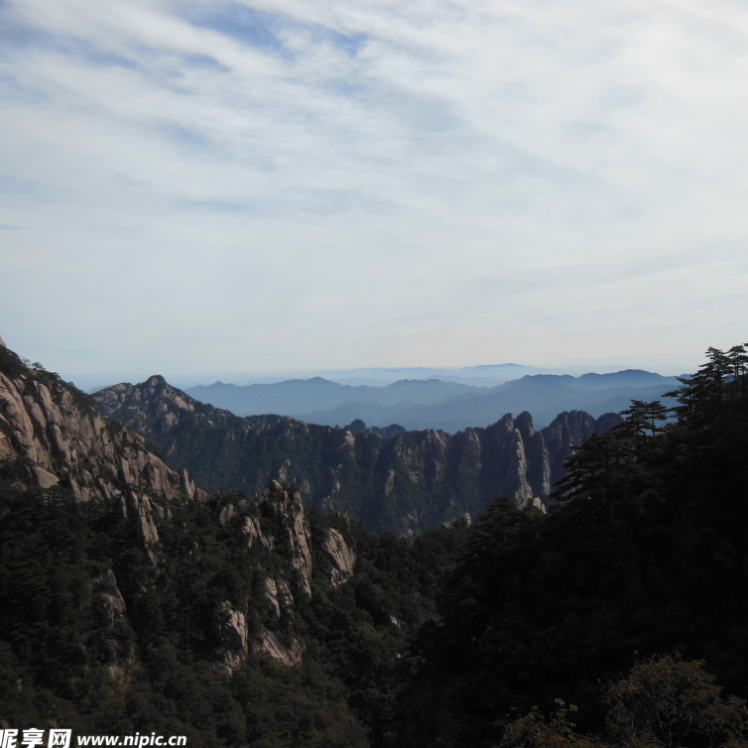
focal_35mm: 30
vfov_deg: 54.0
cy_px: 376
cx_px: 485
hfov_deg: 53.2
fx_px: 733
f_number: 3.5
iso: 125
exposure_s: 1/2000
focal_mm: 4.5
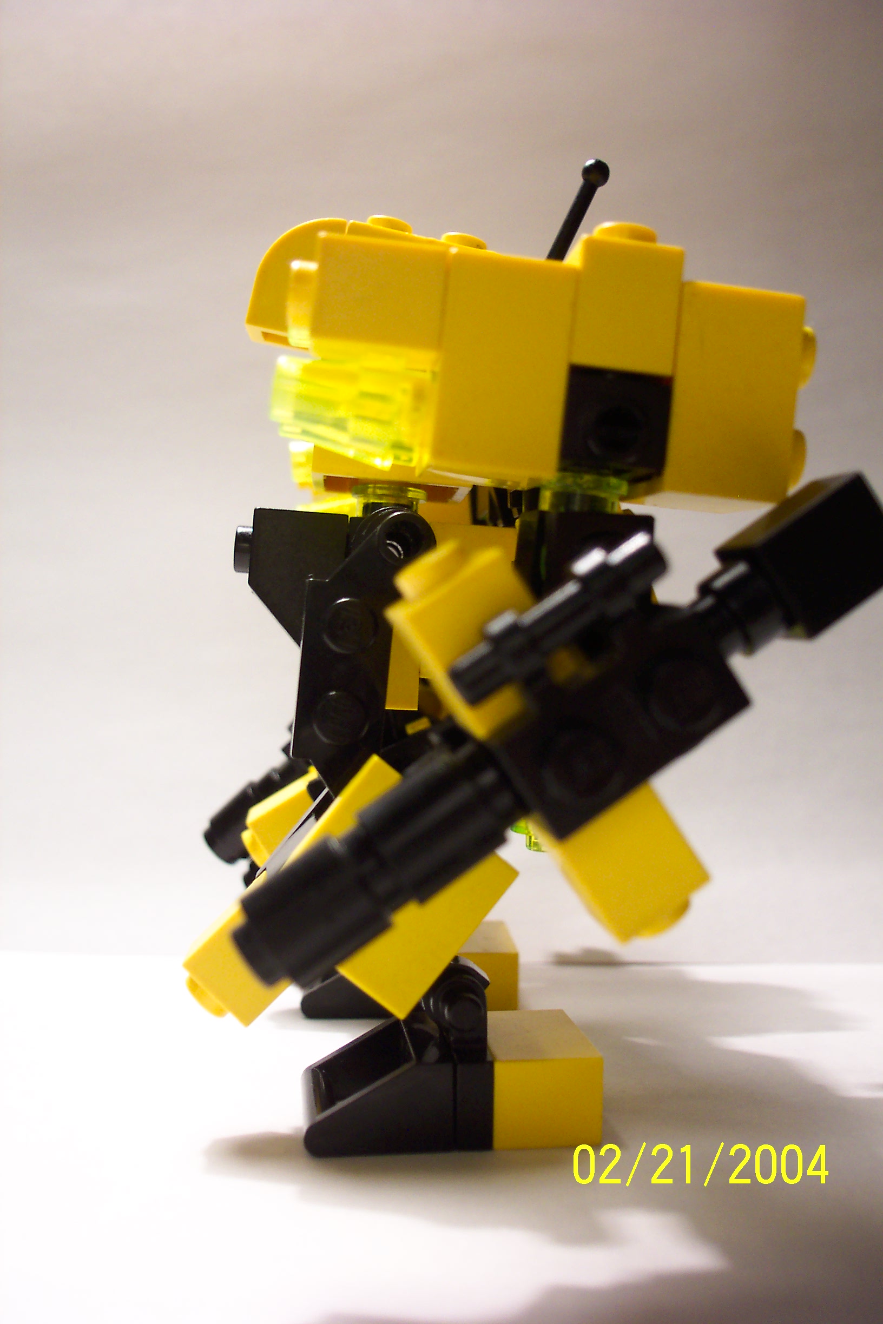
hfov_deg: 37.9
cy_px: 662
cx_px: 442
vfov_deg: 54.4
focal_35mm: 35
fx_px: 1288
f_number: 2.8
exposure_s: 1/30
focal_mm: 7.5
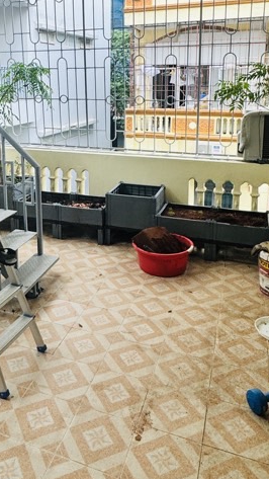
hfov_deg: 35.0
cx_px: 72
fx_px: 419
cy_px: 146
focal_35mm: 33
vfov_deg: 57.7
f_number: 2.2
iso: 64
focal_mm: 2.22
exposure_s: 1/99
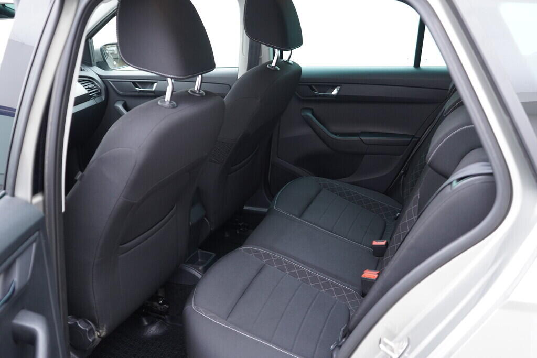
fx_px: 537
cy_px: 179
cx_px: 268
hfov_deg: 53.1
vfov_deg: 36.9
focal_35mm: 36
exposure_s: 1/40
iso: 400
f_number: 2.8
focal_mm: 24
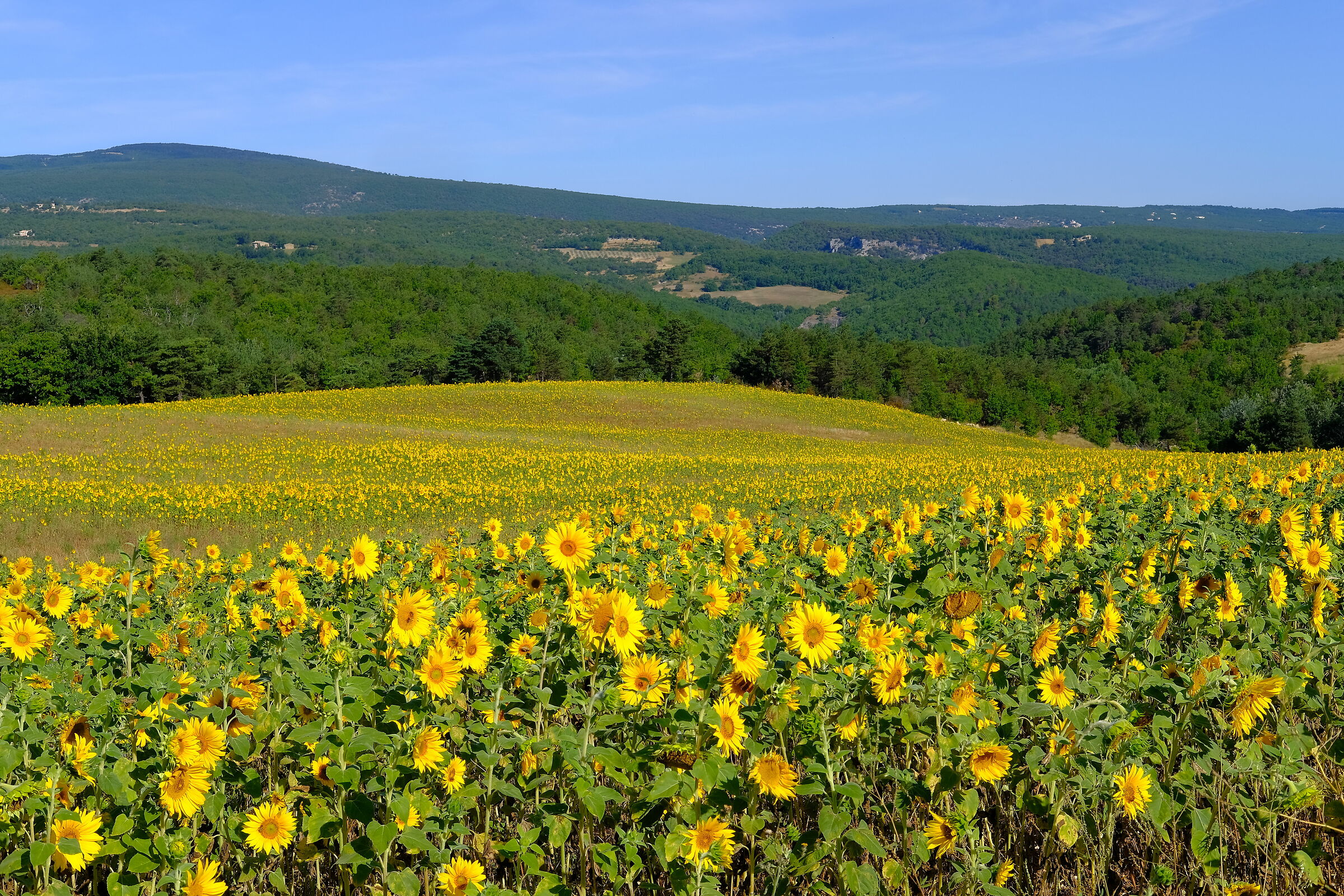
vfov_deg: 25.5
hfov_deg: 37.5
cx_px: 672
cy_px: 448
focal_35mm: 53
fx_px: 1979
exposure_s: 1/300
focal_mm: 35
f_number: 11
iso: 200
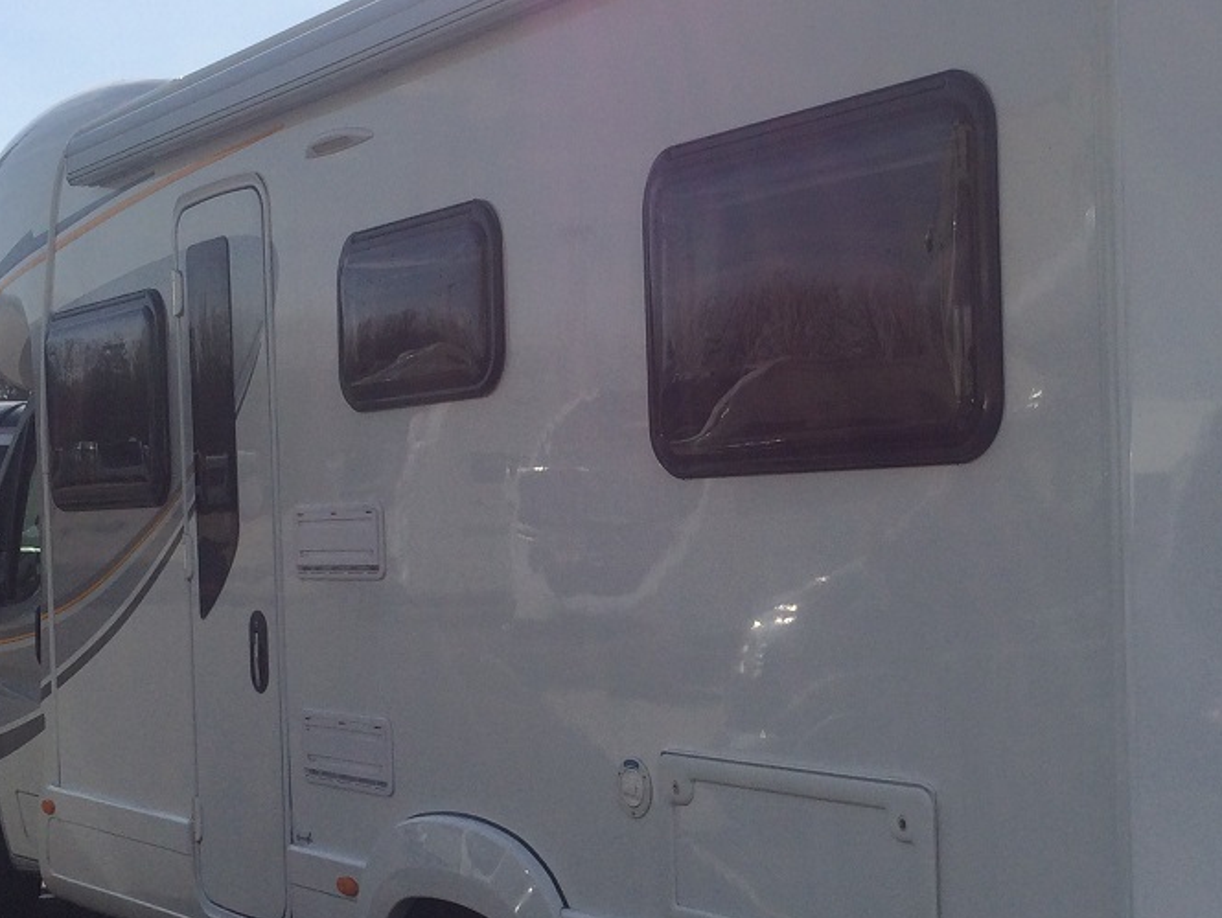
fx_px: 2014
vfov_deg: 25.6
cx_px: 797
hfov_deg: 33.5
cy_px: 563
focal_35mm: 57
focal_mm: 4.15
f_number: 2.2
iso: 32
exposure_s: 1/3731
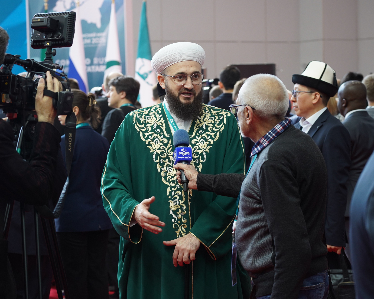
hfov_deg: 16.9
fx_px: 1262
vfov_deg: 13.5
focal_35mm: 114
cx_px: 170
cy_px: 149
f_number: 6.3
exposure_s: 1/160
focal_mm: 101
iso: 1600
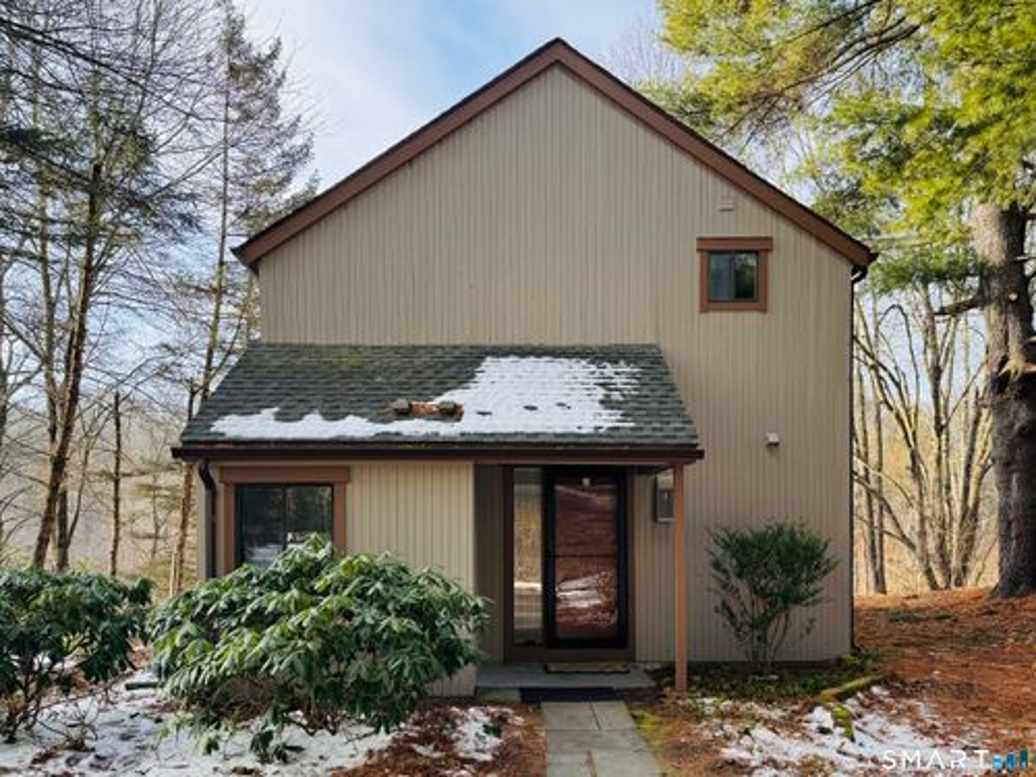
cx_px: 518
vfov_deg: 56.8
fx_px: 718
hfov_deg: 71.6
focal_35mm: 24
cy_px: 388
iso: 80
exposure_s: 1/756
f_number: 1.78
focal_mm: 6.76
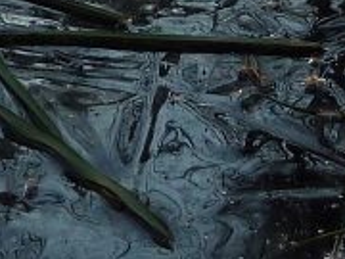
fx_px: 1415
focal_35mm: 142
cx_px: 213
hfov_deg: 13.9
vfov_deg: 9.6
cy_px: -286
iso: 80
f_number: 3.5
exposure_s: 1/100
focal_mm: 4.1
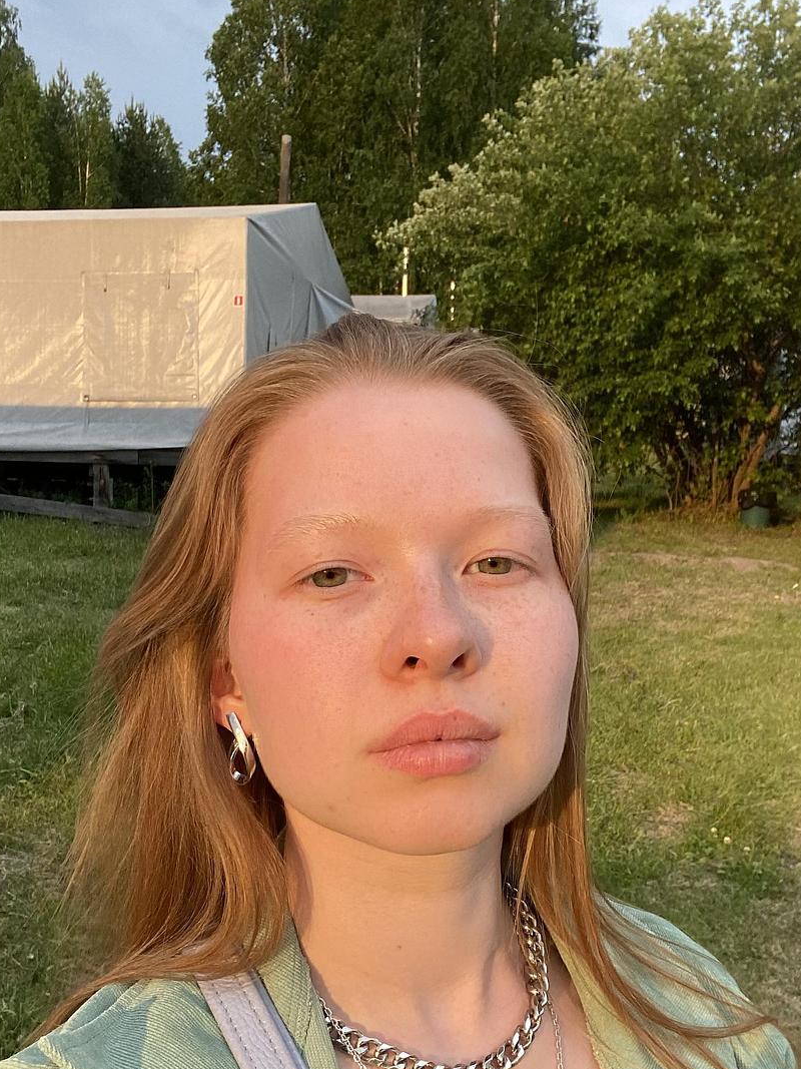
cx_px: 424
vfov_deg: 51.1
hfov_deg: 39.6
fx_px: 1111
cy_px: 635
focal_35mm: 36
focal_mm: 2.71
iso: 50
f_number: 2.2
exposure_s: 1/122
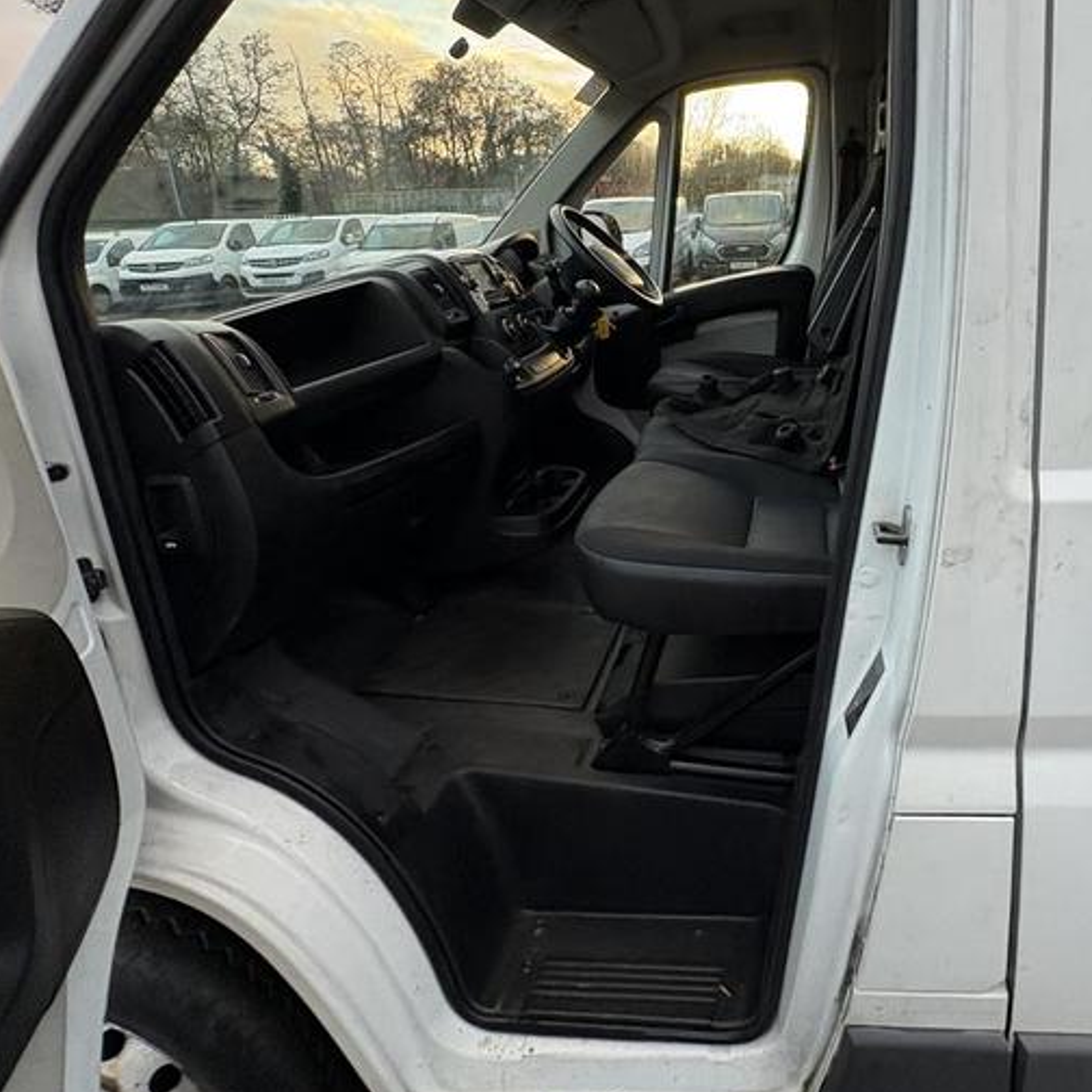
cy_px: 427
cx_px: 745
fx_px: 785
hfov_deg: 67.3
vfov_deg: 68.8
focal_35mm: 22
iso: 160
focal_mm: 2.22
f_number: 2.2
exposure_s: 1/99
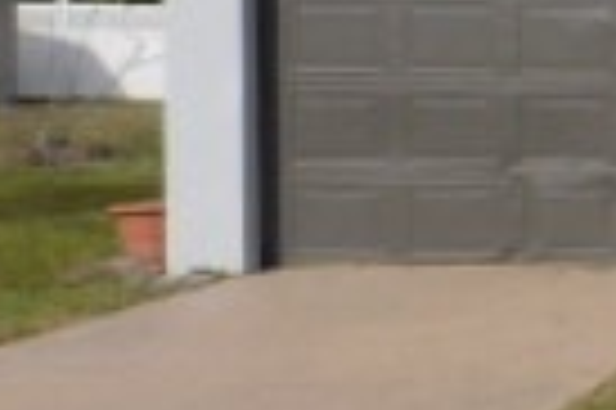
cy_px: 131
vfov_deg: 11.7
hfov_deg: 13.7
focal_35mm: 117
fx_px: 2000
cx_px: 1385
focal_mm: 4.3
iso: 125
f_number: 4.2
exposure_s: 1/1250
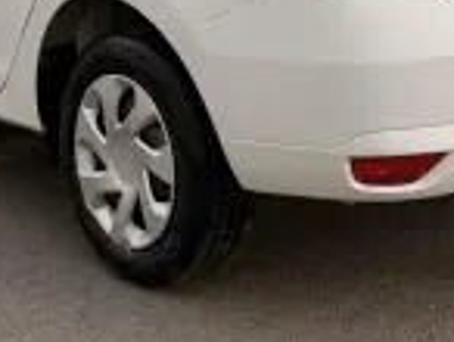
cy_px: -47
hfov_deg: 16.7
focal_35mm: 118
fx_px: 1550
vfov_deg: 12.4
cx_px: 218
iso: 64
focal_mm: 6.76
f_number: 1.78
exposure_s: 1/951
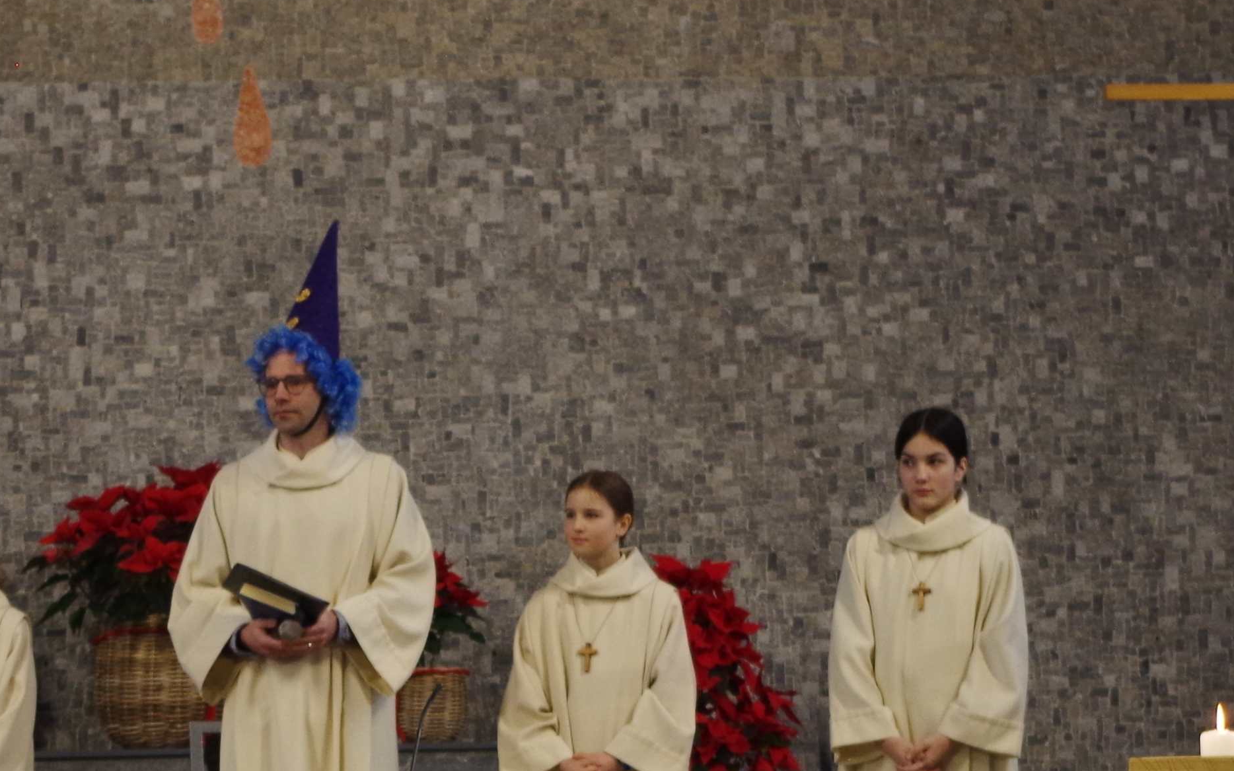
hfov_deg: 13.0
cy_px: 868
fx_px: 5414
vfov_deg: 8.1
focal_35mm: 161
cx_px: 427
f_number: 4.5
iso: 800
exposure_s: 1/80
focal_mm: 40
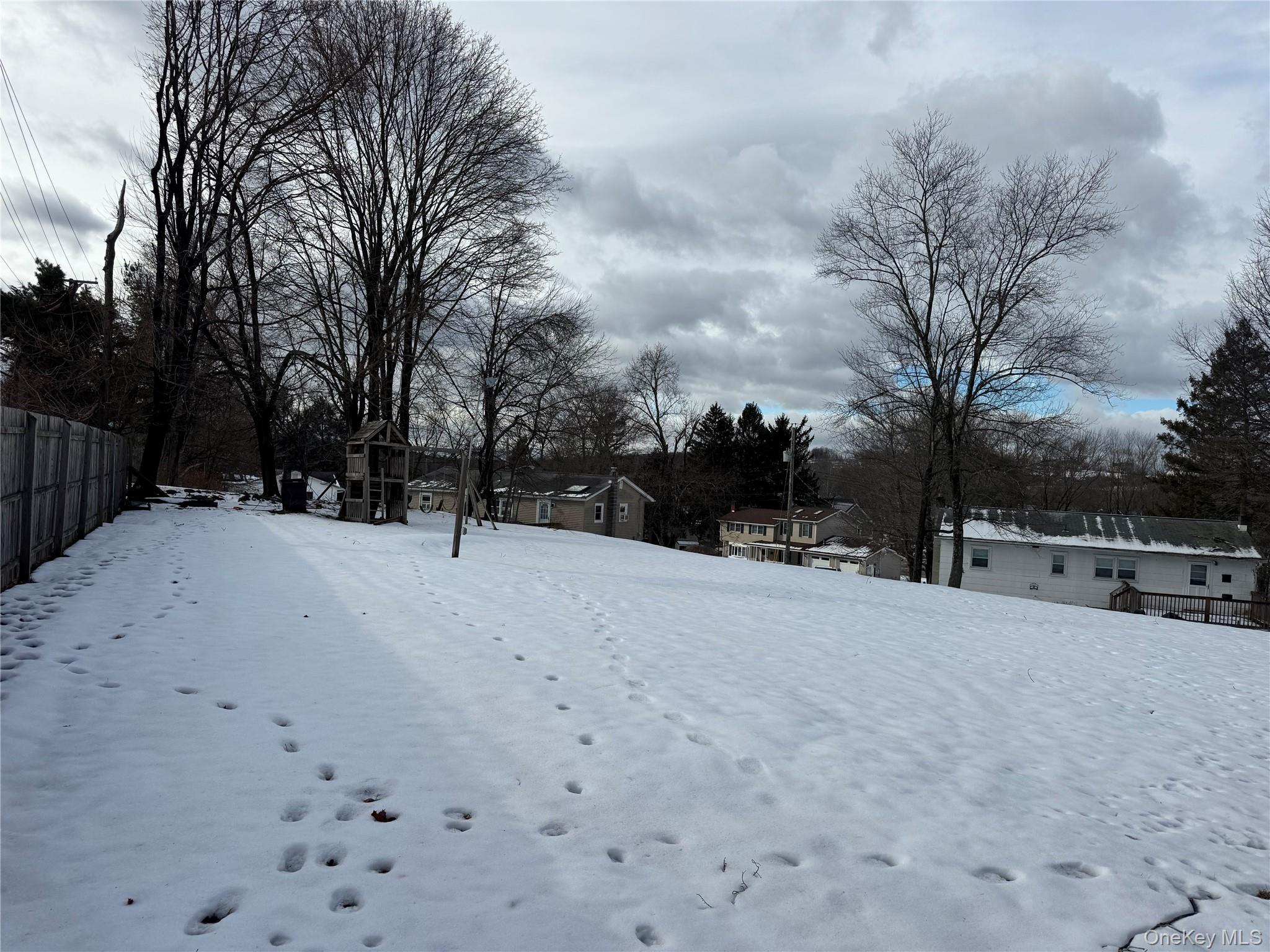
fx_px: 881
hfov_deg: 71.6
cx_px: 635
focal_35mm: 24
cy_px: 476
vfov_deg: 56.8
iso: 80
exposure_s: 1/7092
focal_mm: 6.76
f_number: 1.78
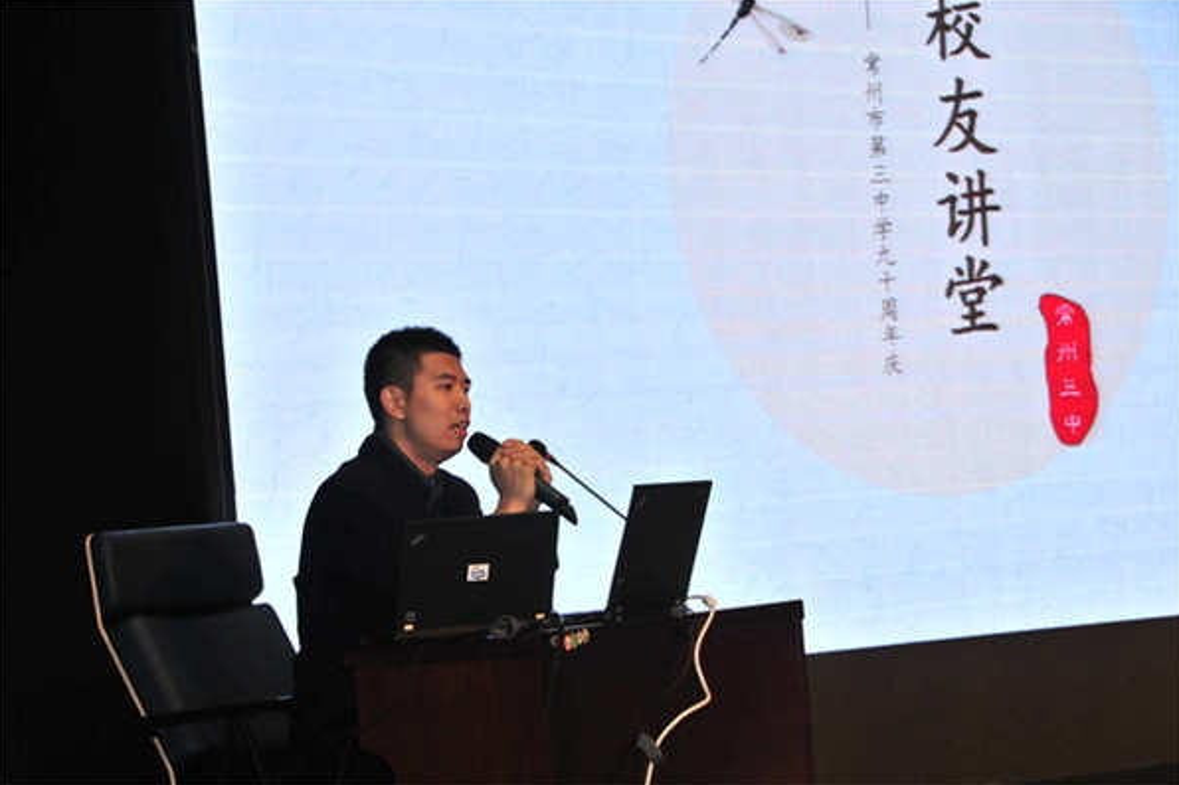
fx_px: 4453
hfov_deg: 15.1
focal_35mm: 136
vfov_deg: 10.1
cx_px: 590
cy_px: 392
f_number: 10
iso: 800
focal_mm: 90
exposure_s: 1/100
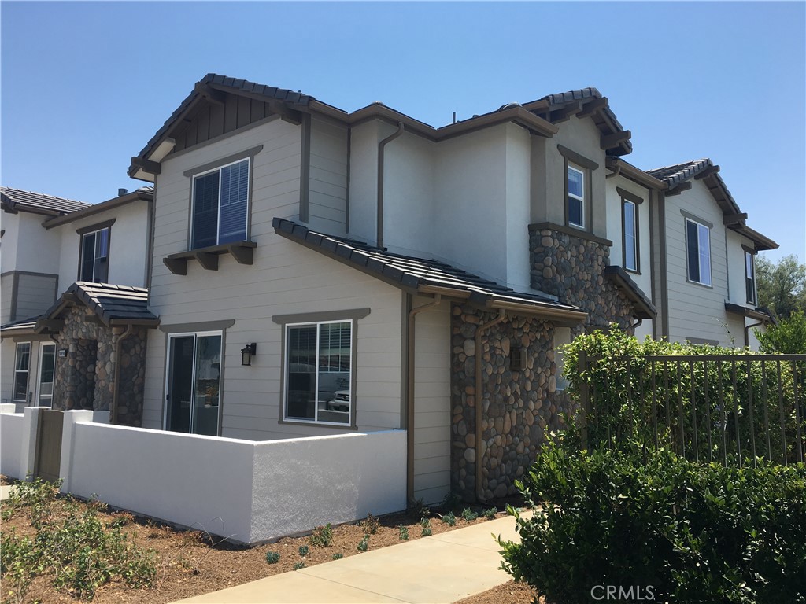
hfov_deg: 61.7
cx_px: 403
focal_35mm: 29
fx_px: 675
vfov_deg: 48.2
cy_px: 302
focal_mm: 4.15
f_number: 2.2
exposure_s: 1/1399
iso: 25
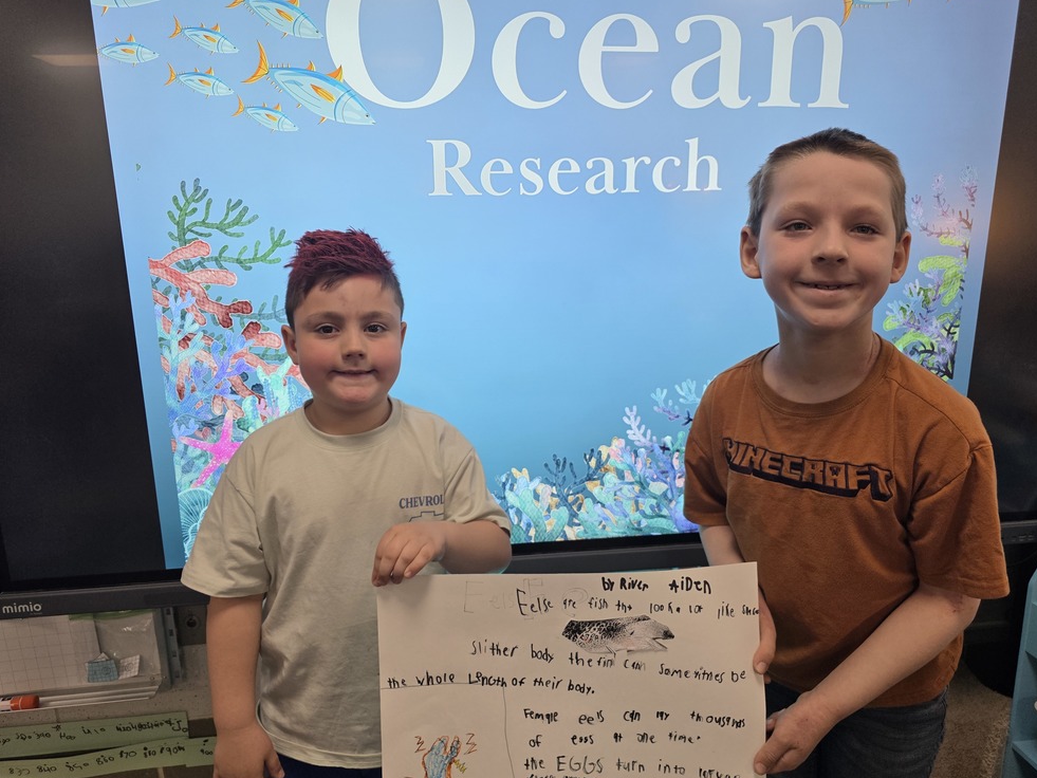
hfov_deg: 71.6
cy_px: 397
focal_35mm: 24
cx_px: 516
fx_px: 719
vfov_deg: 56.8
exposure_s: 1/120
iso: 100
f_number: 1.7
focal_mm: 6.3
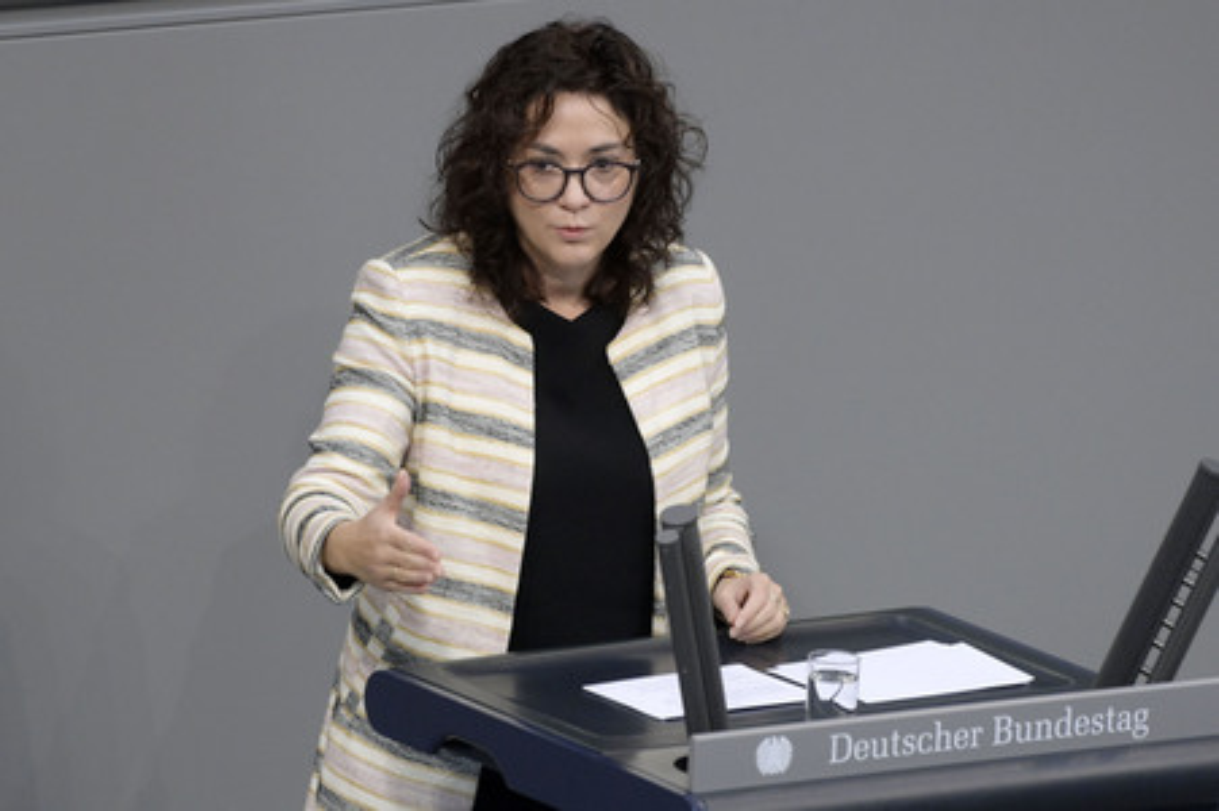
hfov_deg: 5.2
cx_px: 610
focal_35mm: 400
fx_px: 13534
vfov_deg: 3.4
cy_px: 406
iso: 8000
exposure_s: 1/320
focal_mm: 400
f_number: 6.3
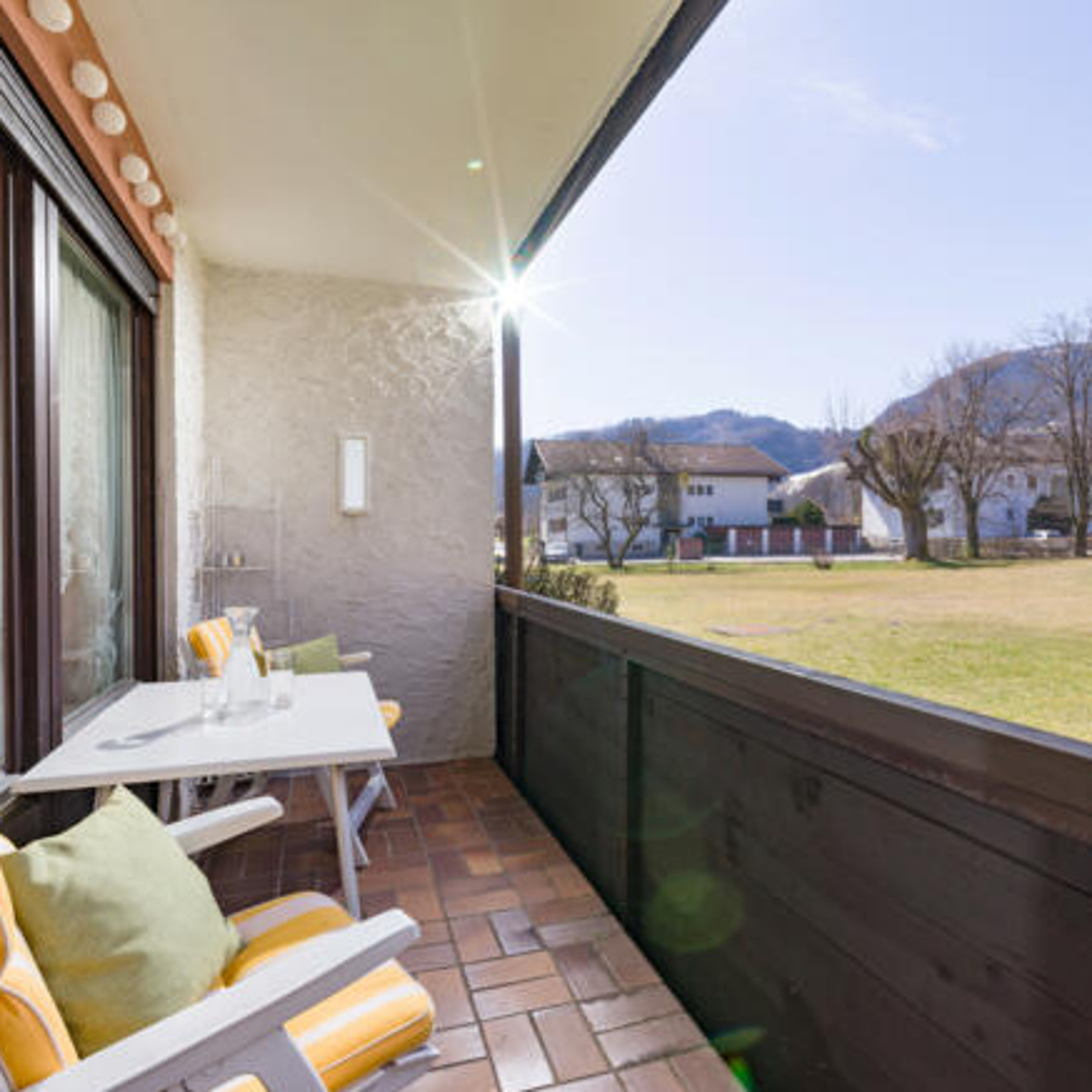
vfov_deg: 77.7
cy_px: 547
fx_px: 678
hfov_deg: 77.6
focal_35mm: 19
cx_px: 582
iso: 400
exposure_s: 1/250
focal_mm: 21
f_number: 8
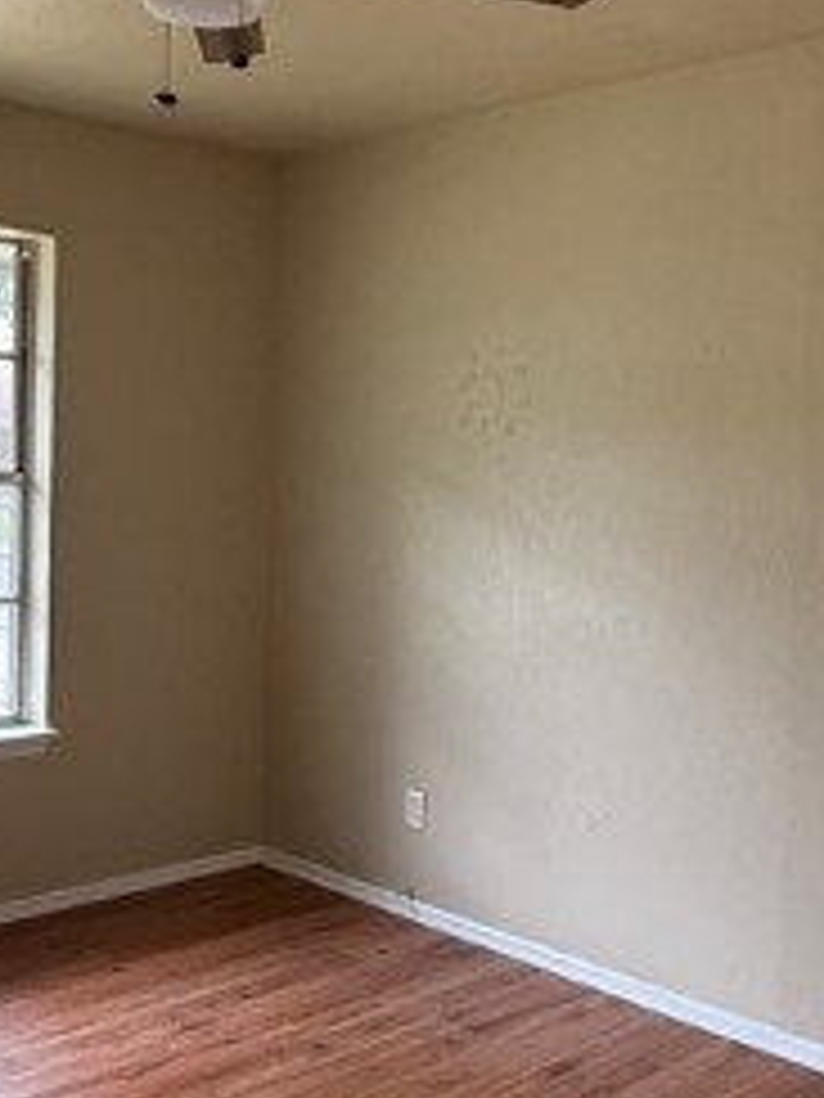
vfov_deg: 42.9
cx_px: 401
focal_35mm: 44
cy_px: 477
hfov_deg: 32.9
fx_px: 1397
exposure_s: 1/99
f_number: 2.2
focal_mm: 2.22
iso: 200
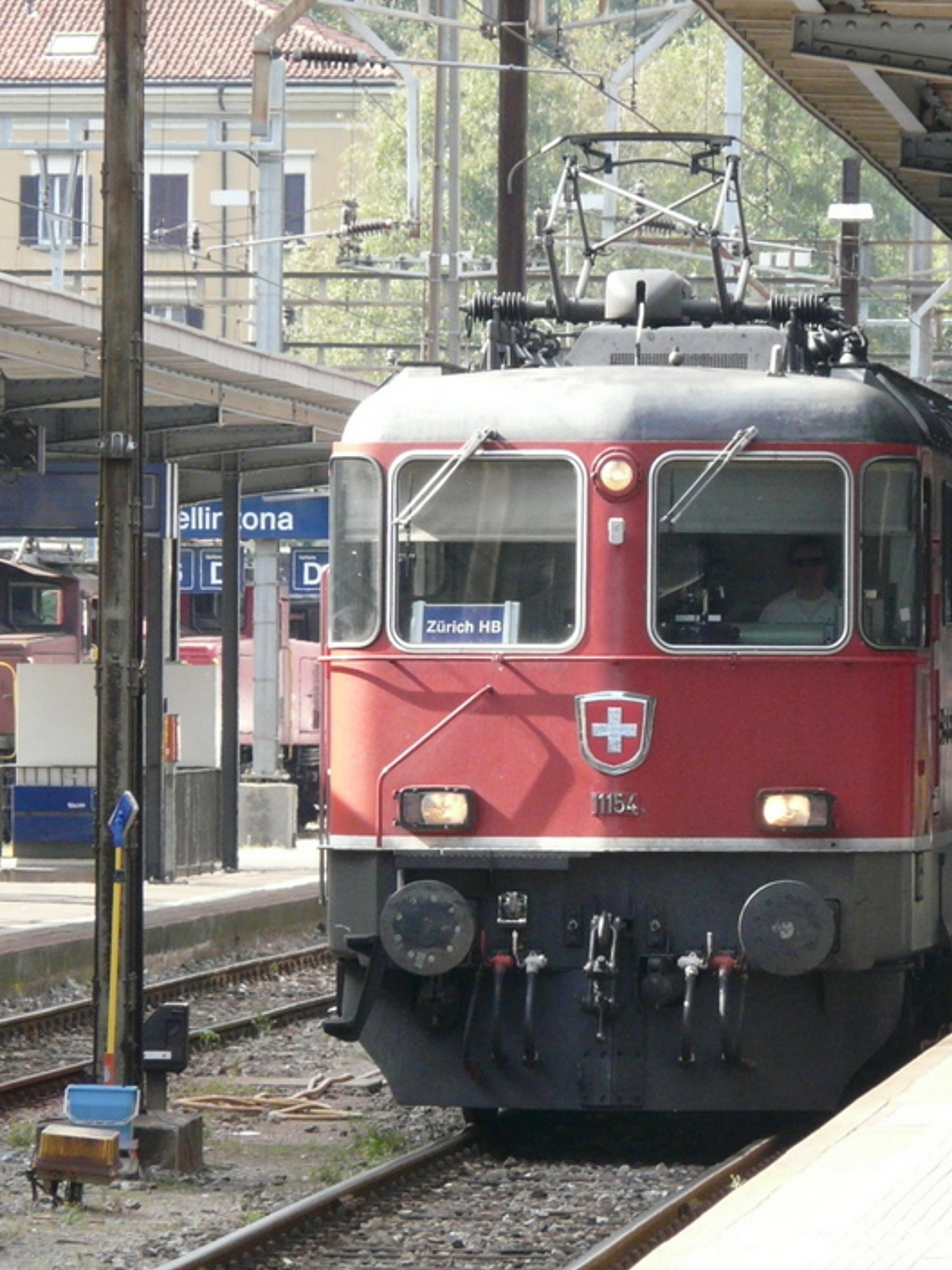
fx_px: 13861
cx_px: 730
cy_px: 664
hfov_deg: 3.9
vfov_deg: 5.2
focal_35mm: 378
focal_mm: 43.7
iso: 320
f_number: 4
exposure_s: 1/320
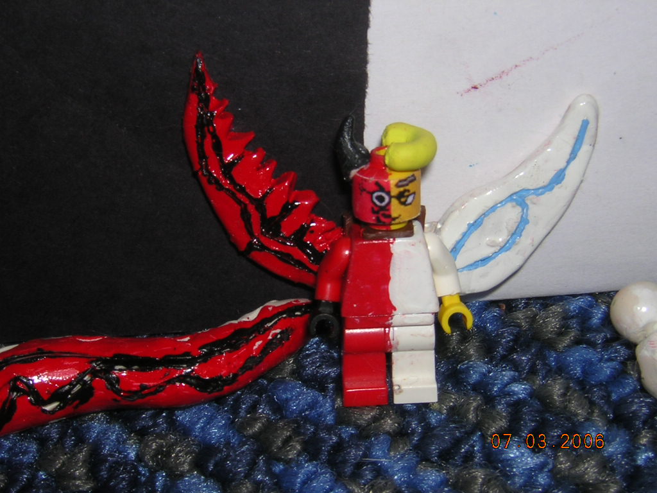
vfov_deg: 21.0
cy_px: 246
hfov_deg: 27.8
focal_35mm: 70
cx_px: 328
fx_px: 1329
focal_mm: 9.1
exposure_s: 1/60.1
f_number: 7.2
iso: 100
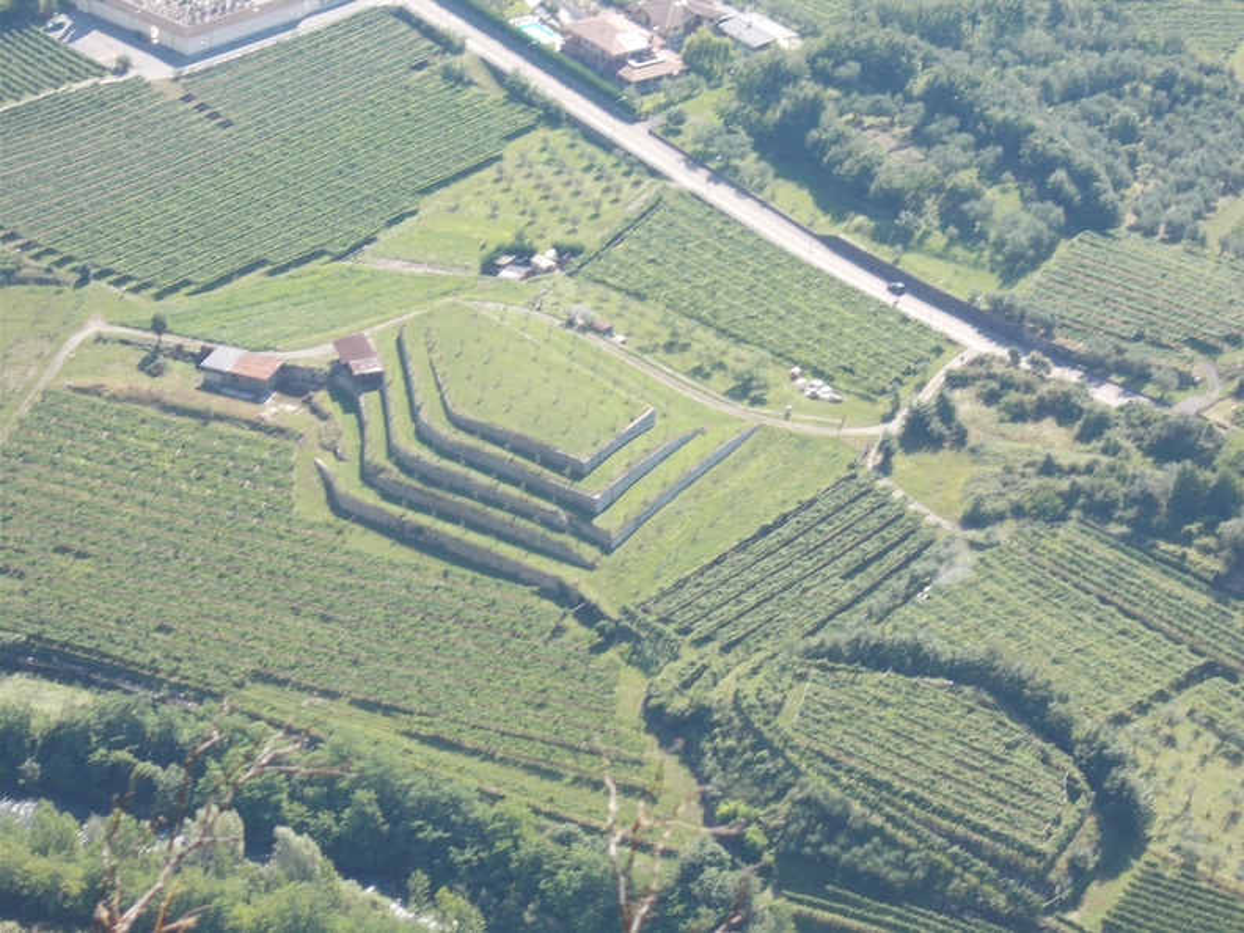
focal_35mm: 130
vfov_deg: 11.4
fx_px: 4672
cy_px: 466
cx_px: 622
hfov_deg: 15.2
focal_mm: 23
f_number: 6.5
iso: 80
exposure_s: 1/80
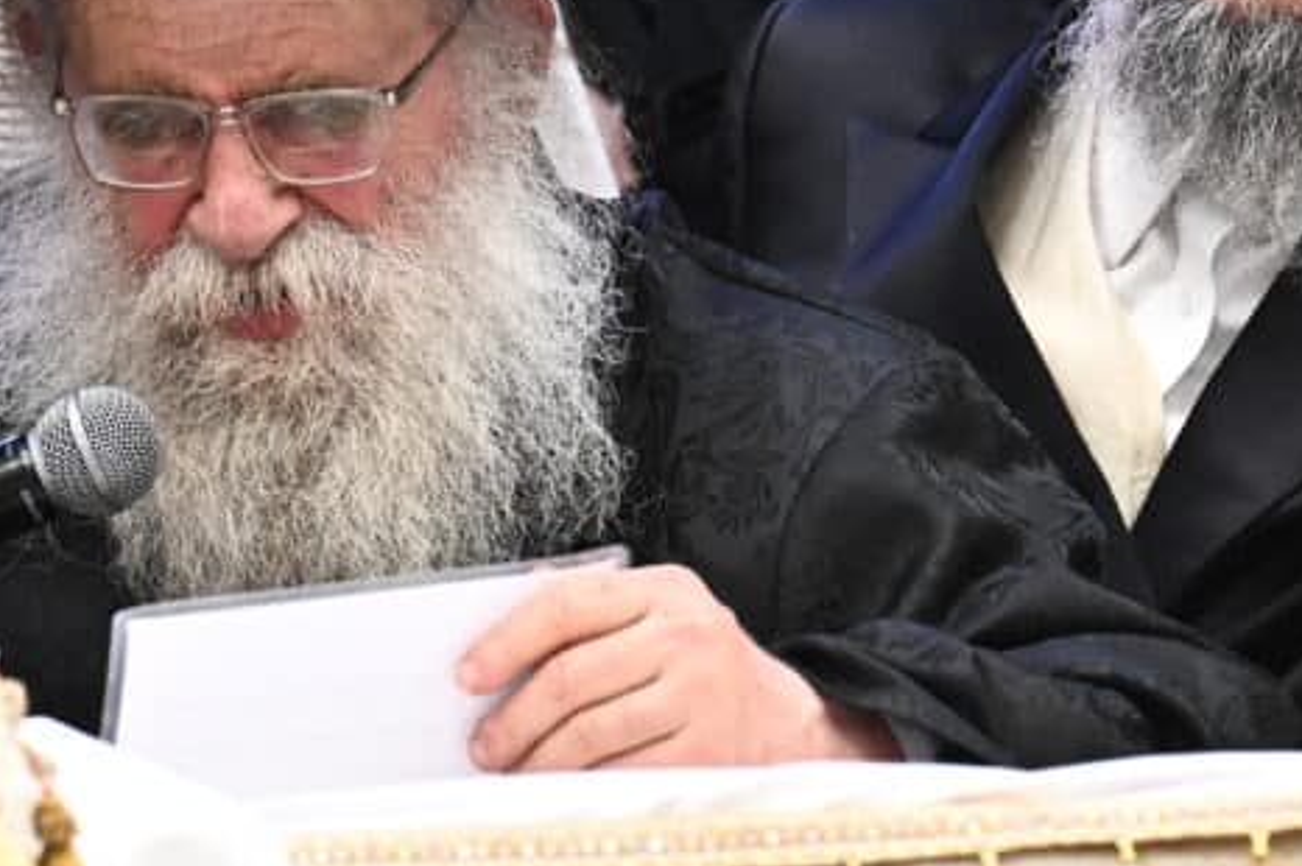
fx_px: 31767
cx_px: 176
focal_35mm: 879
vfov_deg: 1.6
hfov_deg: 2.3
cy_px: 84
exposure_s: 1/125
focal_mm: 400
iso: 2000
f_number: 6.3
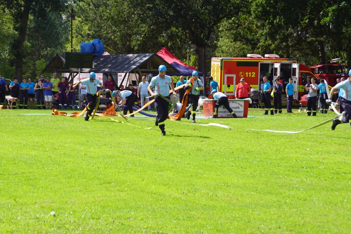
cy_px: 117
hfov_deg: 17.7
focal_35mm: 116
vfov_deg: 11.9
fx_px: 1126
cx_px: 177
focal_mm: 75
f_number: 7.1
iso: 100
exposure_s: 1/160
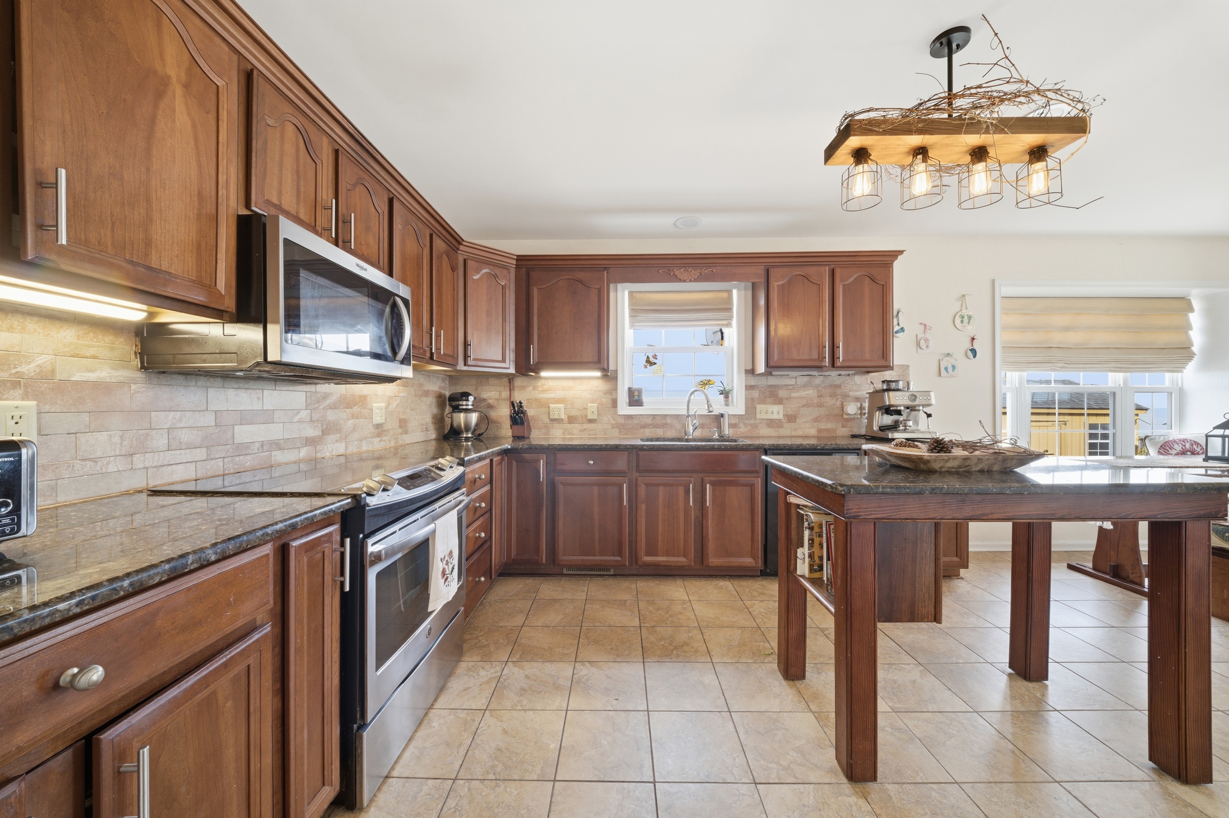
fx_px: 410
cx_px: 614
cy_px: 409
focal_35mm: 12
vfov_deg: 90.0
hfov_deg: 112.6
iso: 250
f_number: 9
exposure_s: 1/30
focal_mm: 12
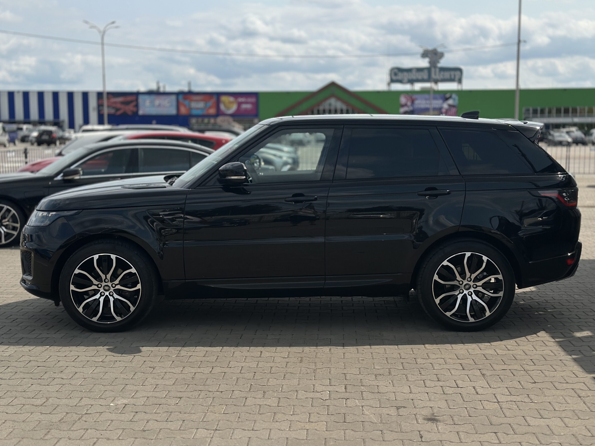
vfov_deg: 28.0
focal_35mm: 52
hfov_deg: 36.8
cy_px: 221
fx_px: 894
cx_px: 288
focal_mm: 6.86
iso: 100
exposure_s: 1/10870
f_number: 1.78
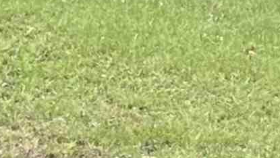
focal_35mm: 387
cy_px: -246
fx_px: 2875
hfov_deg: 5.5
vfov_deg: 3.1
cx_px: 553
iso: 100
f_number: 1.78
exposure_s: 1/354
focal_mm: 6.76
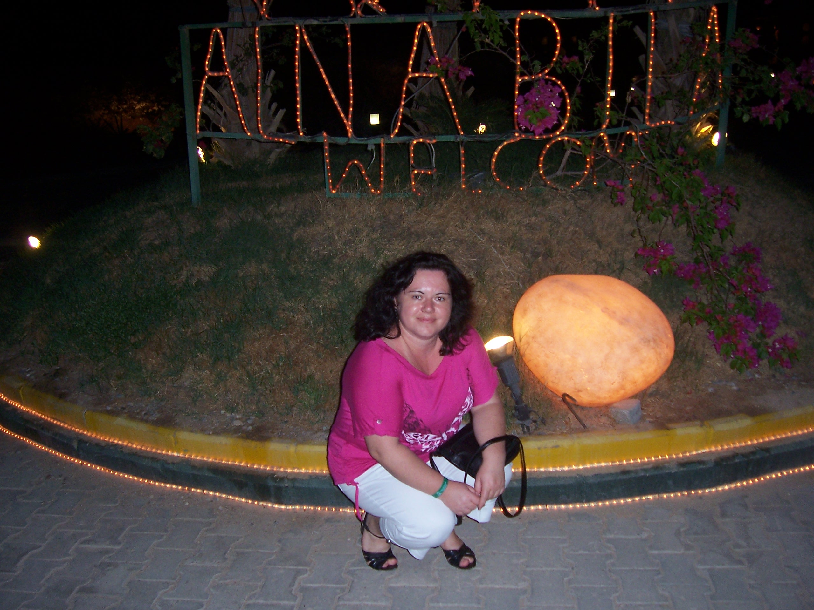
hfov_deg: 51.4
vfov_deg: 39.7
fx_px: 847
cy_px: 305
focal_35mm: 36
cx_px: 407
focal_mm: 6
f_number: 3
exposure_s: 1/60
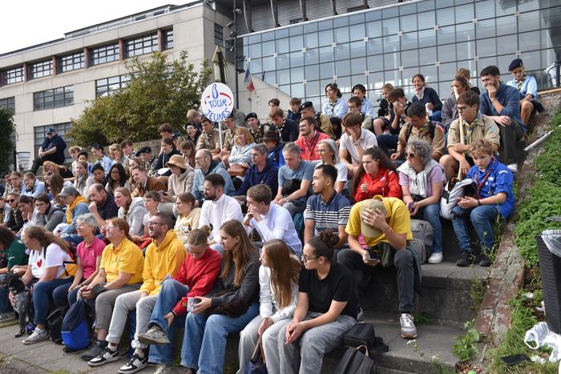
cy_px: 187
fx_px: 468
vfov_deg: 43.6
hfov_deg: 61.9
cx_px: 280
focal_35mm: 30
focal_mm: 20
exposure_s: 1/250
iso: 200
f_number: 8
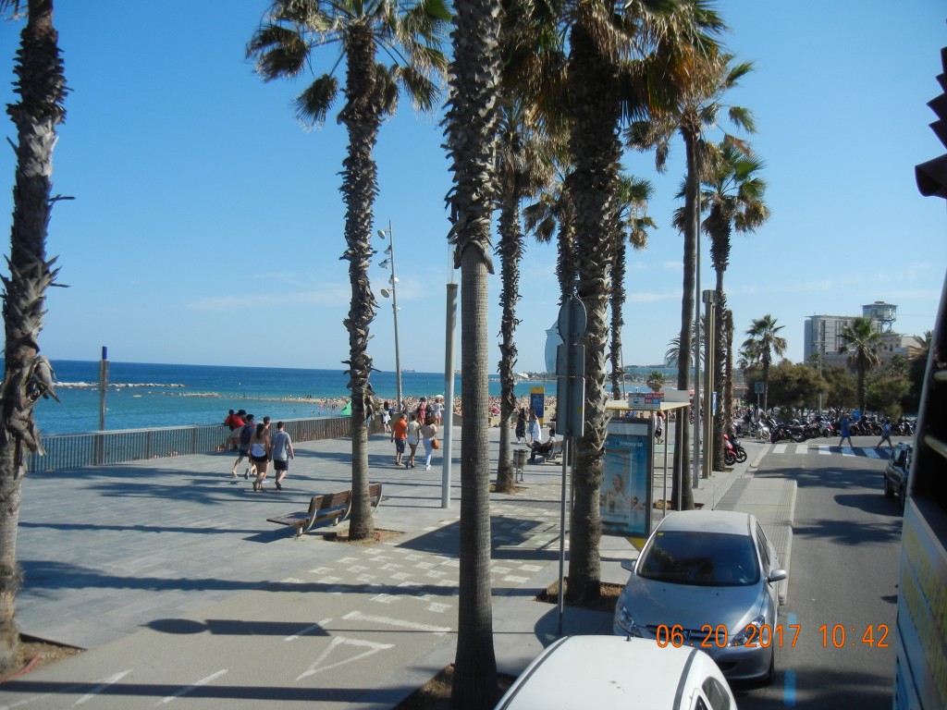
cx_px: 474
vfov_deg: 46.8
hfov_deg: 60.0
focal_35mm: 30
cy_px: 355
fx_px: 821
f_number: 7
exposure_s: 1/444
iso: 160
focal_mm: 5.4
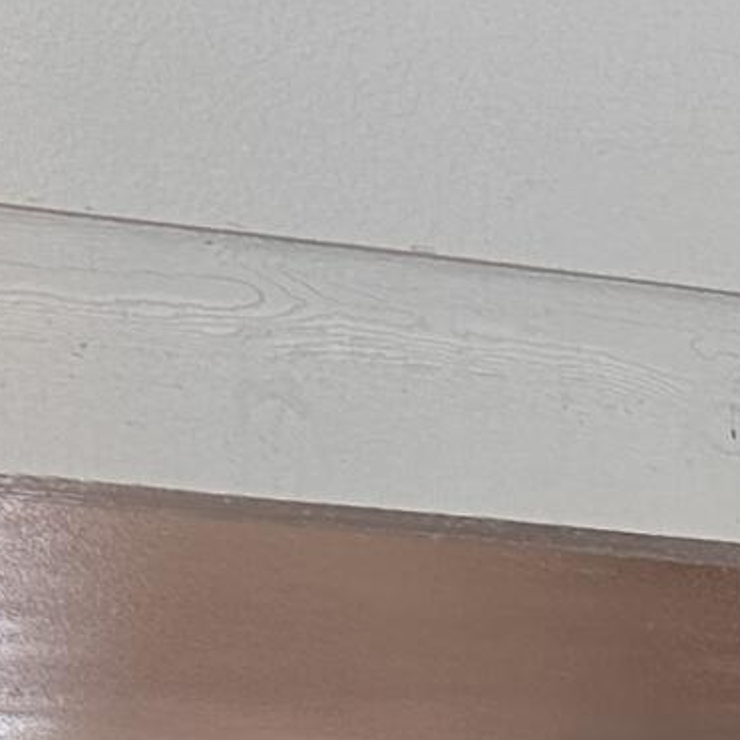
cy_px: 1424
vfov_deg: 9.6
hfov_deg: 8.9
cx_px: 1969
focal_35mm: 171
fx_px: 4136
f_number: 1.78
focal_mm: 6.86
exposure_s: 1/120
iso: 125
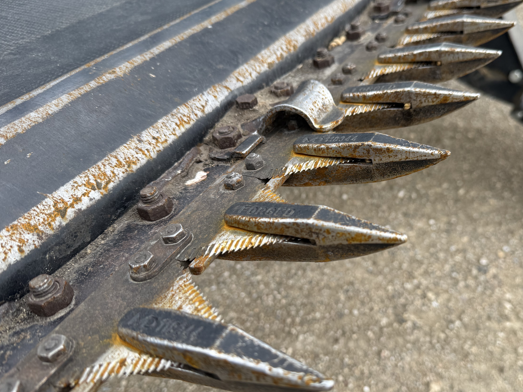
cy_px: 214
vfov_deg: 45.4
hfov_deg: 57.5
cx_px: 332
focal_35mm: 31
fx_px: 468
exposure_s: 1/263
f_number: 1.78
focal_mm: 6.76
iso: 64
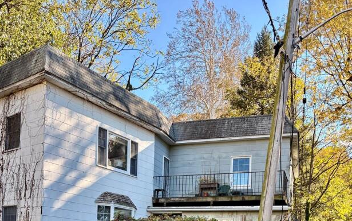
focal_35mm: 43
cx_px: 164
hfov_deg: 46.2
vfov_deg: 27.6
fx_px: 413
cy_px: 238
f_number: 1.6
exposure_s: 1/731
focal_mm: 5.96
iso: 64
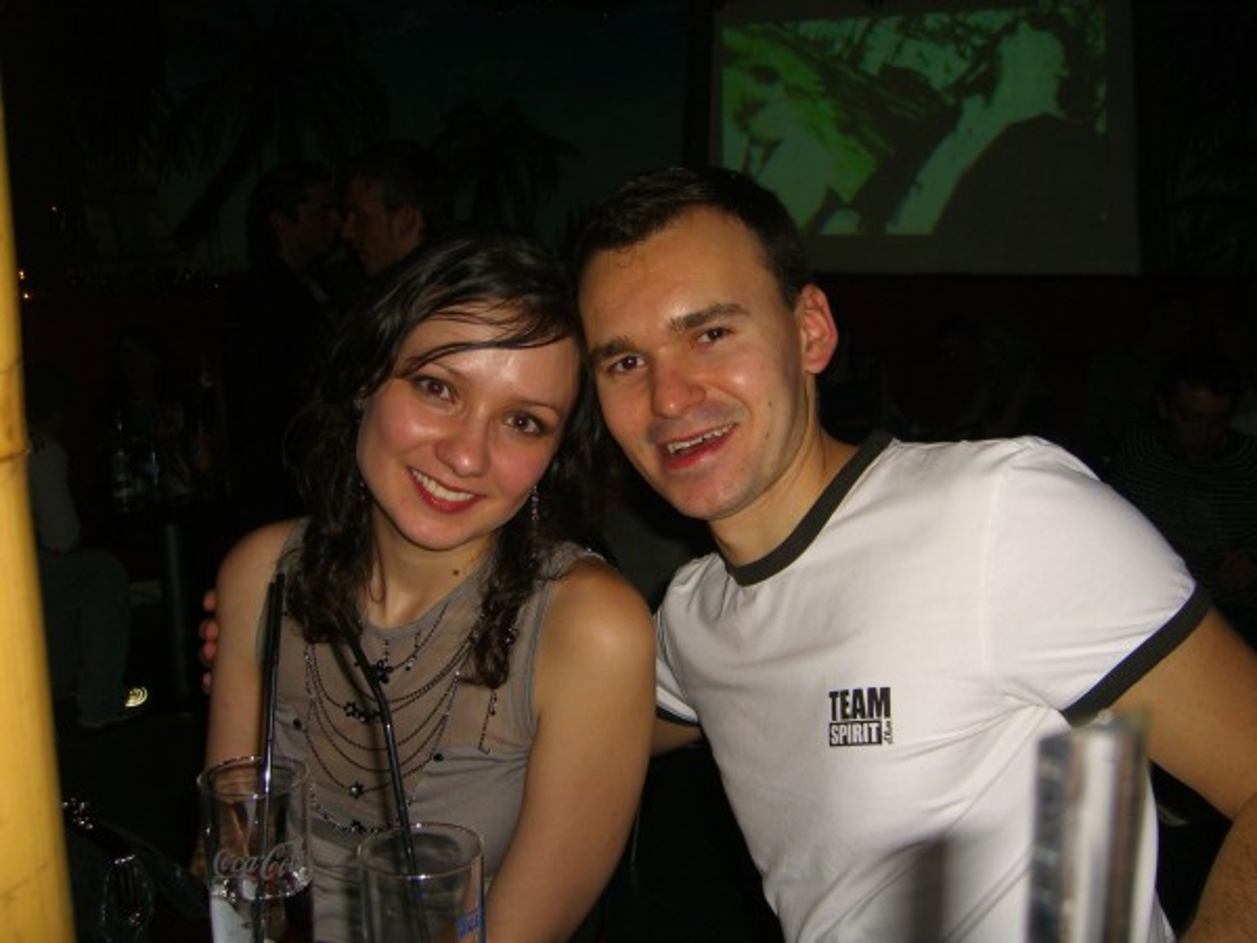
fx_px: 1380
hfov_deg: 49.0
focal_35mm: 38
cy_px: 472
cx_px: 628
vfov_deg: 37.7
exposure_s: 1/60
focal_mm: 7.9
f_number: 2.8
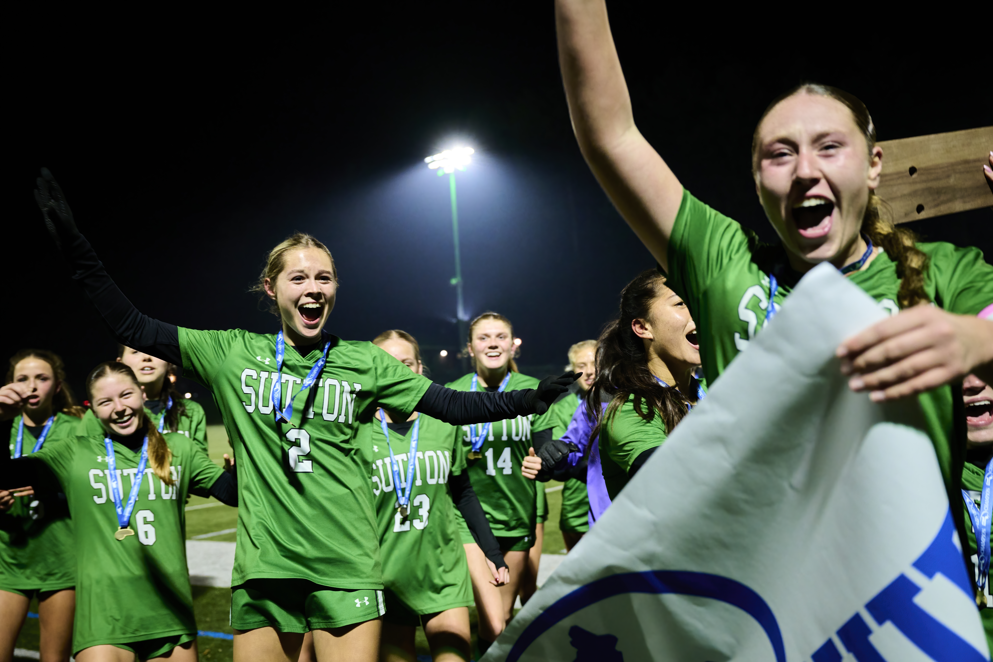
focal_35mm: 36
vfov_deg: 36.9
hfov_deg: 53.1
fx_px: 993
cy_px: 331
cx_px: 496
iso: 3200
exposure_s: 1/400
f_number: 3.5
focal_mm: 36
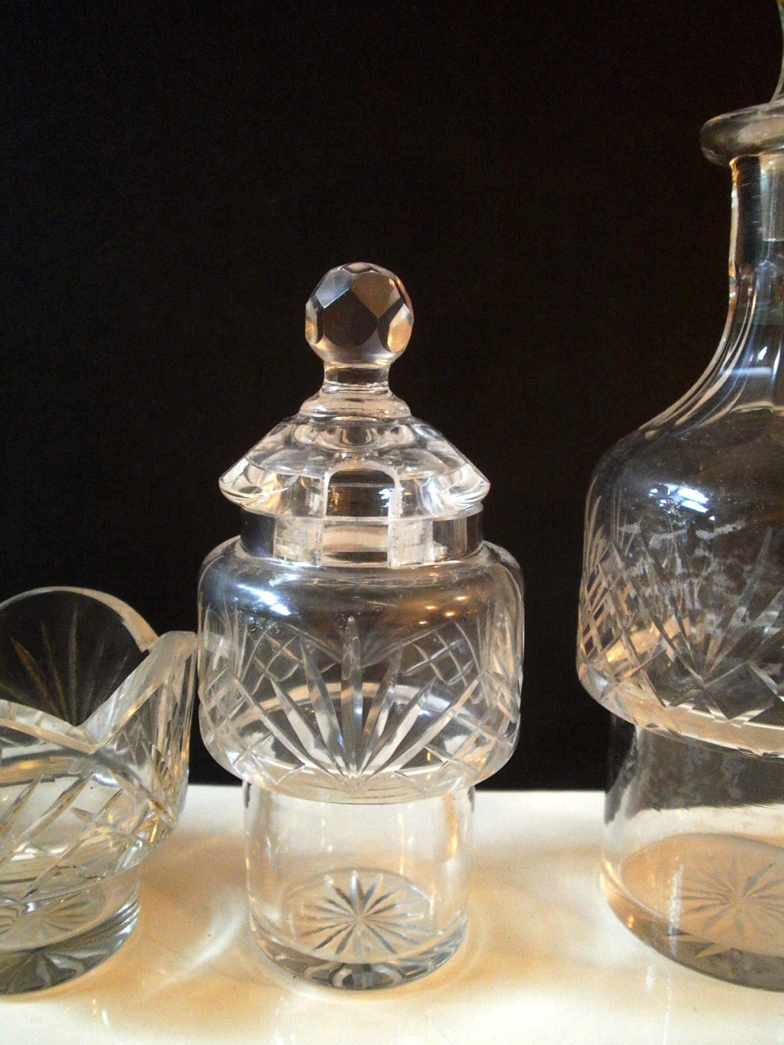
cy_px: 522
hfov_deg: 45.4
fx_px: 936
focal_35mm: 31
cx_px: 392
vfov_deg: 58.4
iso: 500
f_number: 2.9
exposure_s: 1/15
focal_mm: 5.45
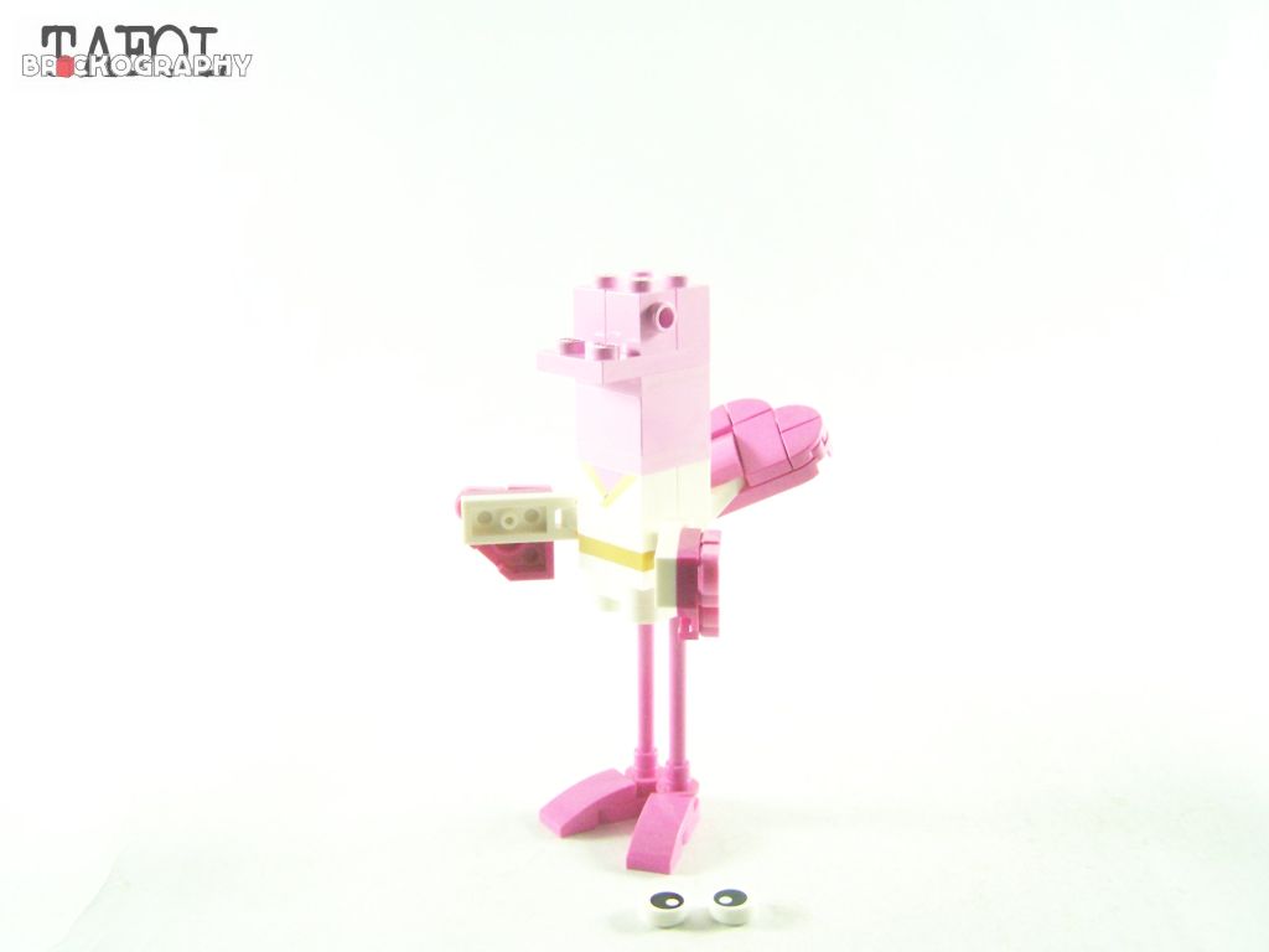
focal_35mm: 38
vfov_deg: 37.7
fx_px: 1393
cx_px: 634
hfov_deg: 49.0
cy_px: 476
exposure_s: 1/60
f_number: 3.2
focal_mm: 6.3
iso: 400
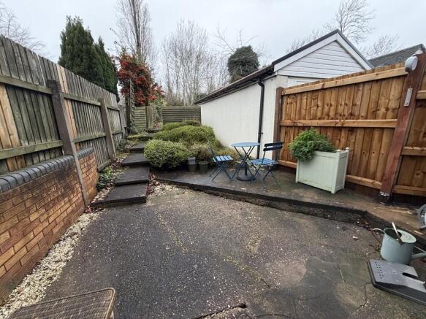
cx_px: 213
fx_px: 172
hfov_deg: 102.1
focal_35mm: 14
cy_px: 160
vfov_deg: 85.7
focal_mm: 2.22
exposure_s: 1/112
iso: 320
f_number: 2.2
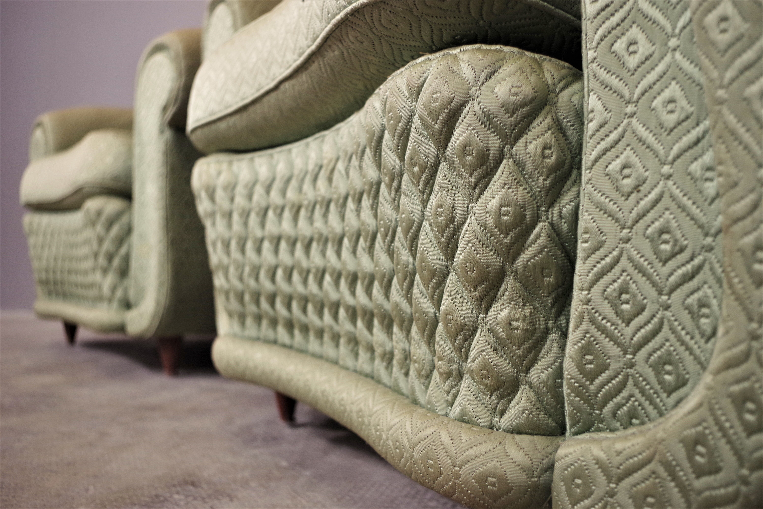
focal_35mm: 34
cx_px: 382
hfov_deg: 55.8
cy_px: 254
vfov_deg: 38.9
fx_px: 721
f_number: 4
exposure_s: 1/60
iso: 800
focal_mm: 23.13
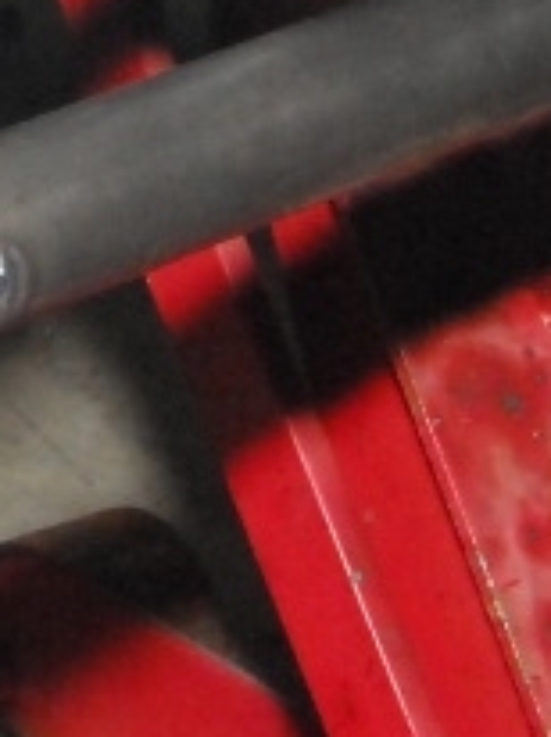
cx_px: -472
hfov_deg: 6.3
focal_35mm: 230
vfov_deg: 8.4
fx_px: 4892
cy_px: -342
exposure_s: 1/60
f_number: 22
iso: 1600
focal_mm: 32
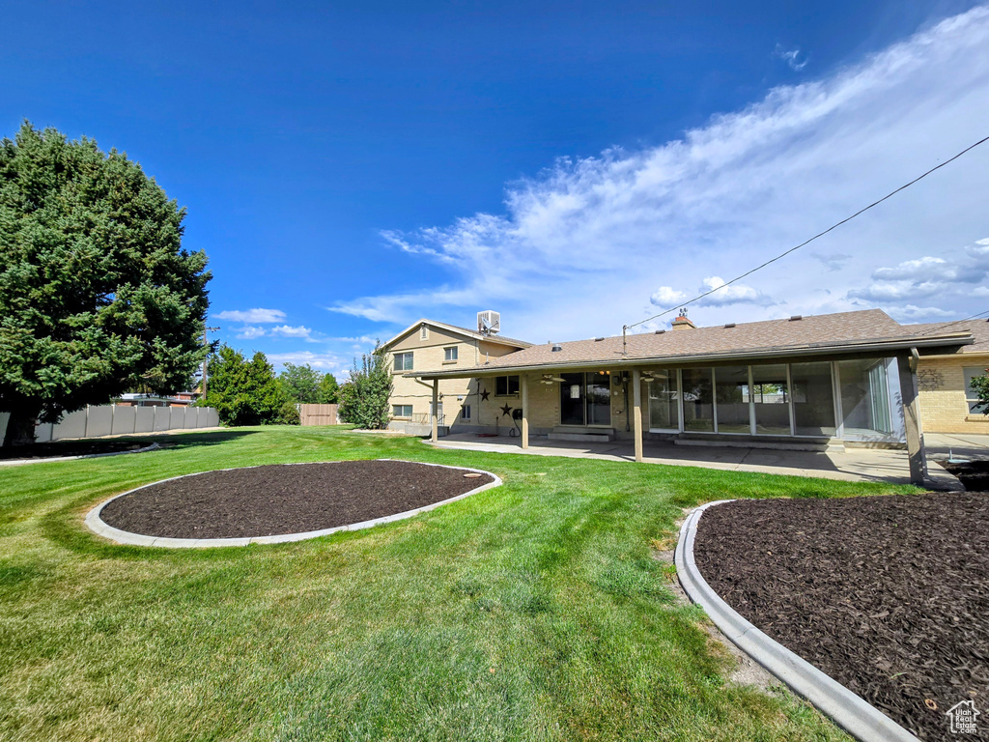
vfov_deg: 89.9
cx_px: 494
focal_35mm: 13
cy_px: 371
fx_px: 371
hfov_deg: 106.2
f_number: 2.2
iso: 50
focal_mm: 2.2
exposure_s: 1/3026
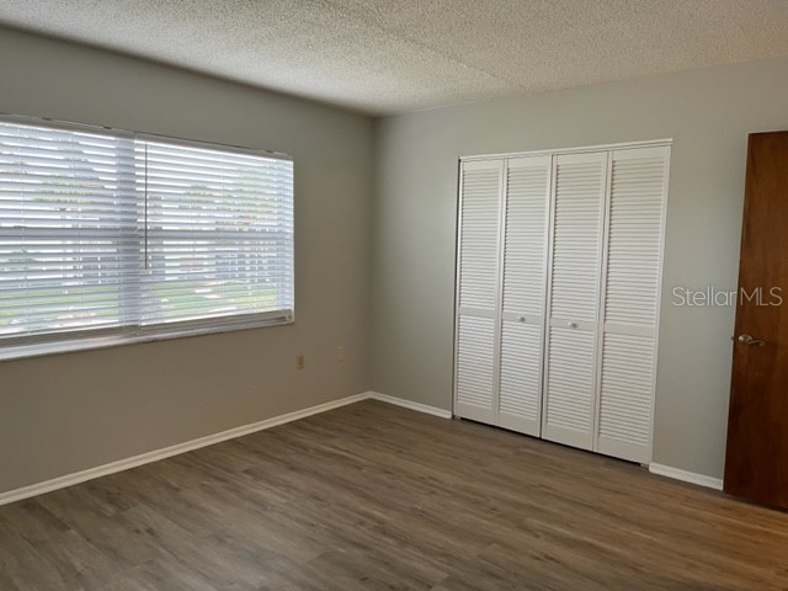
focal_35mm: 26
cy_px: 296
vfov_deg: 53.1
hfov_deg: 67.3
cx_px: 394
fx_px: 592
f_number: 1.6
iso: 100
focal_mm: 5.1
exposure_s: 1/60
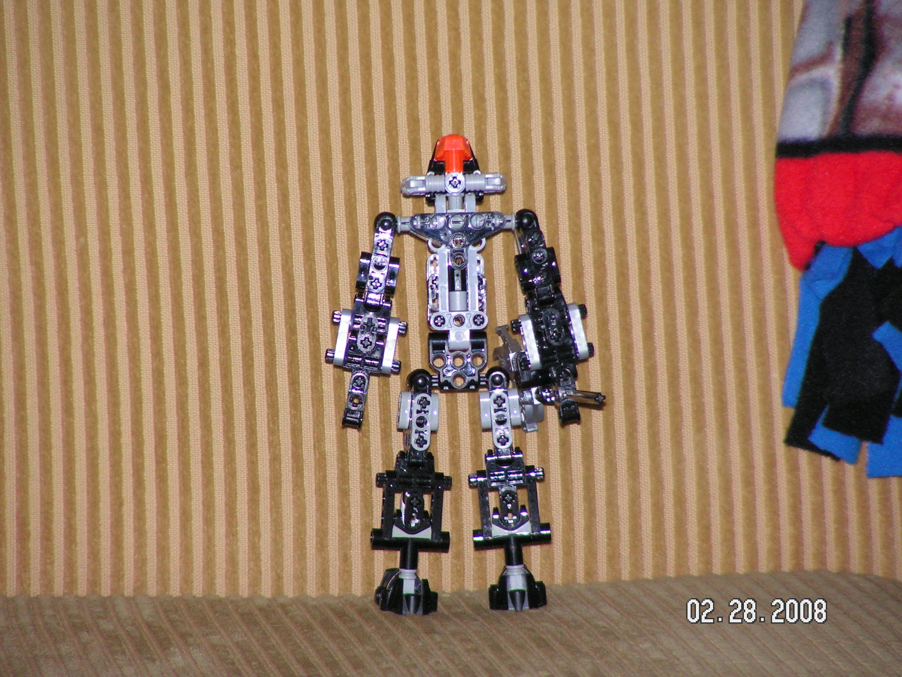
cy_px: 338
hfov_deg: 6.8
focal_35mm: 290
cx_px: 451
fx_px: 7557
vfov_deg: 5.1
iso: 200
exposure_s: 1/320
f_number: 3.2
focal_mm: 48
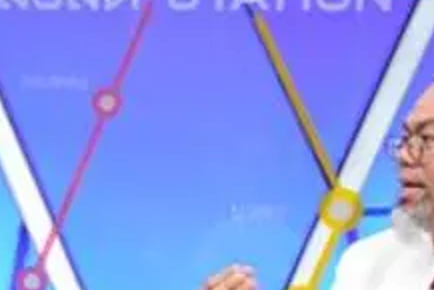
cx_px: -76
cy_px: 275
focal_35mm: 323
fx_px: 3896
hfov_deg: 6.3
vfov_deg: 4.3
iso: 1000
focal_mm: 60
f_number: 5.6
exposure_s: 1/320
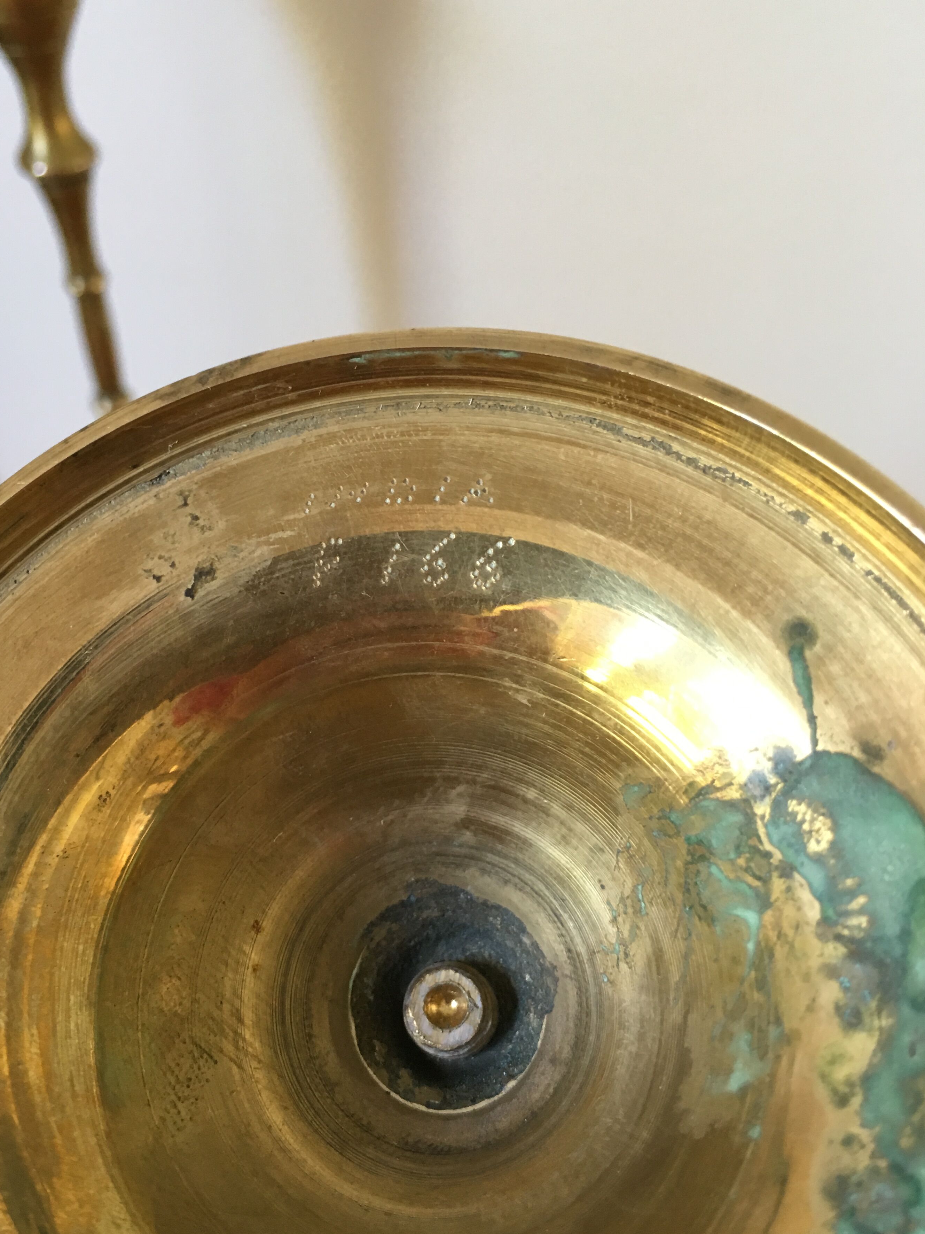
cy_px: 630
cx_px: 407
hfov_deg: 42.9
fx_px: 1176
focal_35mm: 33
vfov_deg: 55.3
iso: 125
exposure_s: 1/33
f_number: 2.2
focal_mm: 4.15
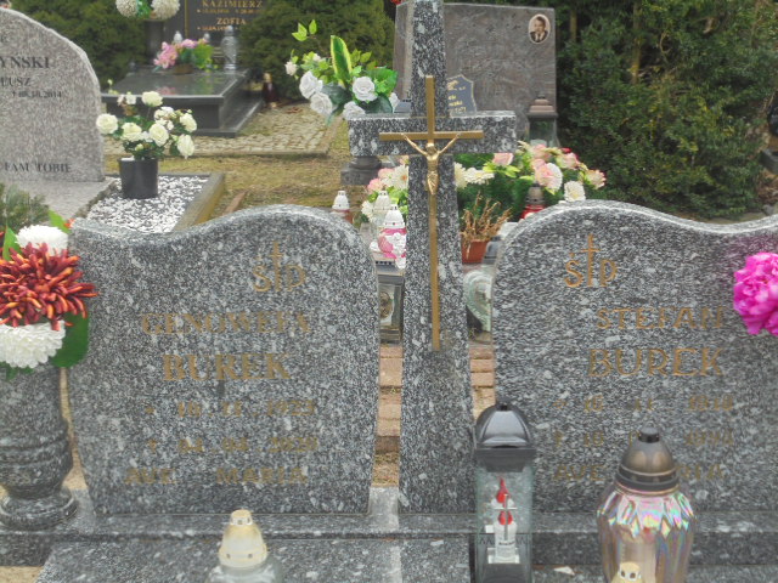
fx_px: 1259
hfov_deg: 34.3
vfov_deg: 26.1
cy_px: 292
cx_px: 389
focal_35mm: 56
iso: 100
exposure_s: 1/100
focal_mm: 10.1
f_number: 5.2
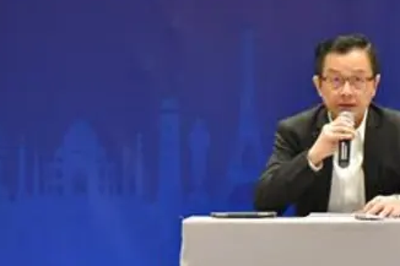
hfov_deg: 5.9
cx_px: 407
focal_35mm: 347
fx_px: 3853
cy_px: 58
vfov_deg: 4.0
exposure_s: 1/200
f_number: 2.8
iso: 2500
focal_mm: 145
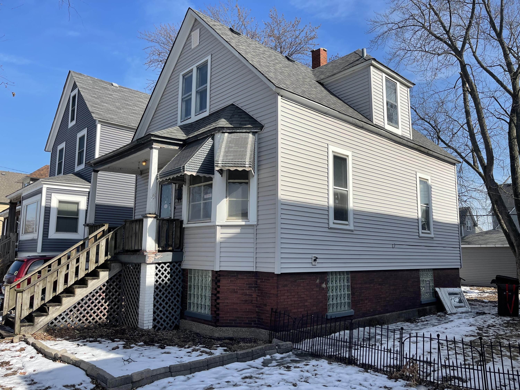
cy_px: 195
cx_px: 260
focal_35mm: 25
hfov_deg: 69.4
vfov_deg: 54.9
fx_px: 376
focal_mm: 5.1
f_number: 1.6
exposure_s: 1/3257
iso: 32
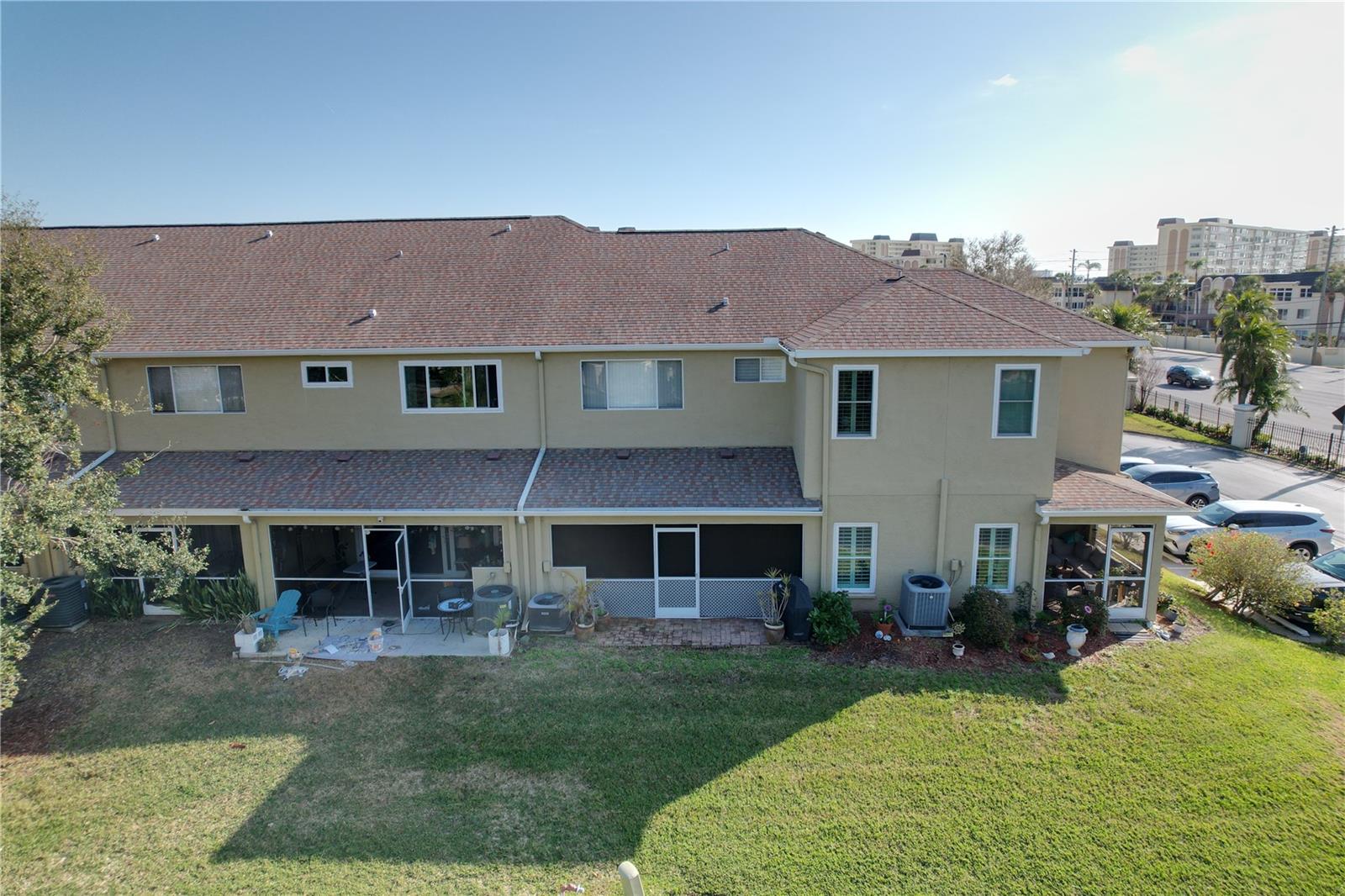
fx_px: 822
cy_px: 448
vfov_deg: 57.2
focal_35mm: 22
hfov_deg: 78.6
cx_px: 672
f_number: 2.8
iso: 100
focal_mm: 8.38
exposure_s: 1/500
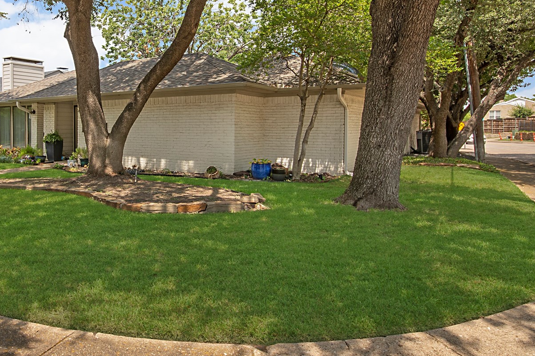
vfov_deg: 47.0
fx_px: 401
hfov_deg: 64.2
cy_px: 114
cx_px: 148
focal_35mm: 27
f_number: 11
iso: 100
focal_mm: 10
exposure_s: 1/60
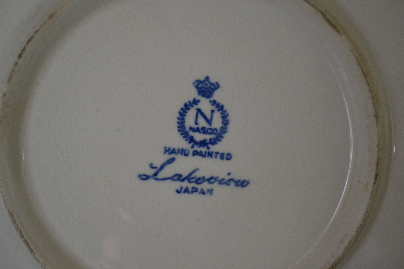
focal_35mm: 68
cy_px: 134
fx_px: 757
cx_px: 202
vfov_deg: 20.2
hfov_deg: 29.9
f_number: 5.6
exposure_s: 1/80
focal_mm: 45
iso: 2000
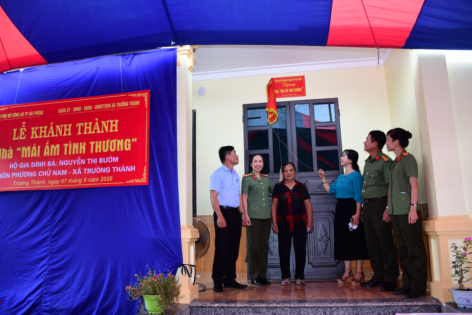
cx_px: 236
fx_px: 354
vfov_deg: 47.9
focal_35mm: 27
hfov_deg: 67.4
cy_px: 158
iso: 250
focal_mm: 18
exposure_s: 1/200
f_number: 4
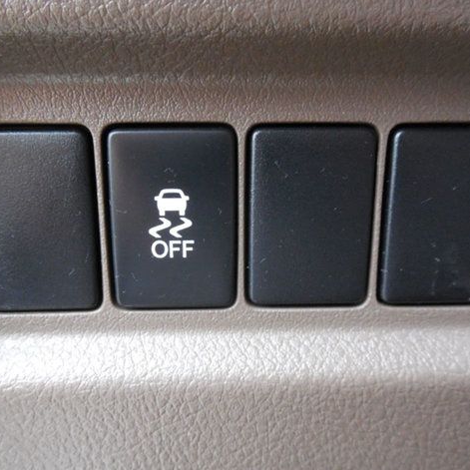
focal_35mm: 30
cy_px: 238
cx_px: 214
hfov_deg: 54.0
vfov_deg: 54.0
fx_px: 461
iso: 800
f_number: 3.3
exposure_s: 1/80
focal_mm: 4.5
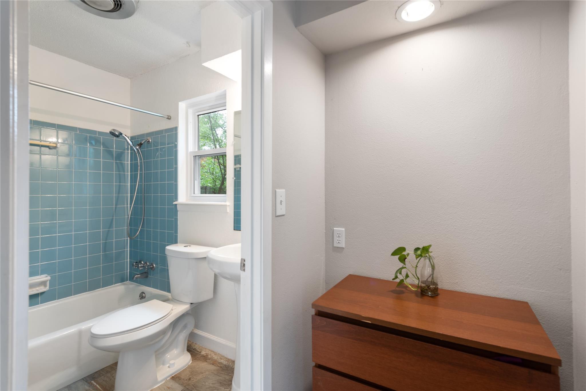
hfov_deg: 93.3
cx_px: 293
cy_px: 196
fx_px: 277
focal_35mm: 17
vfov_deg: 70.5
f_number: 8
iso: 400
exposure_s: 1/2.5
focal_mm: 17
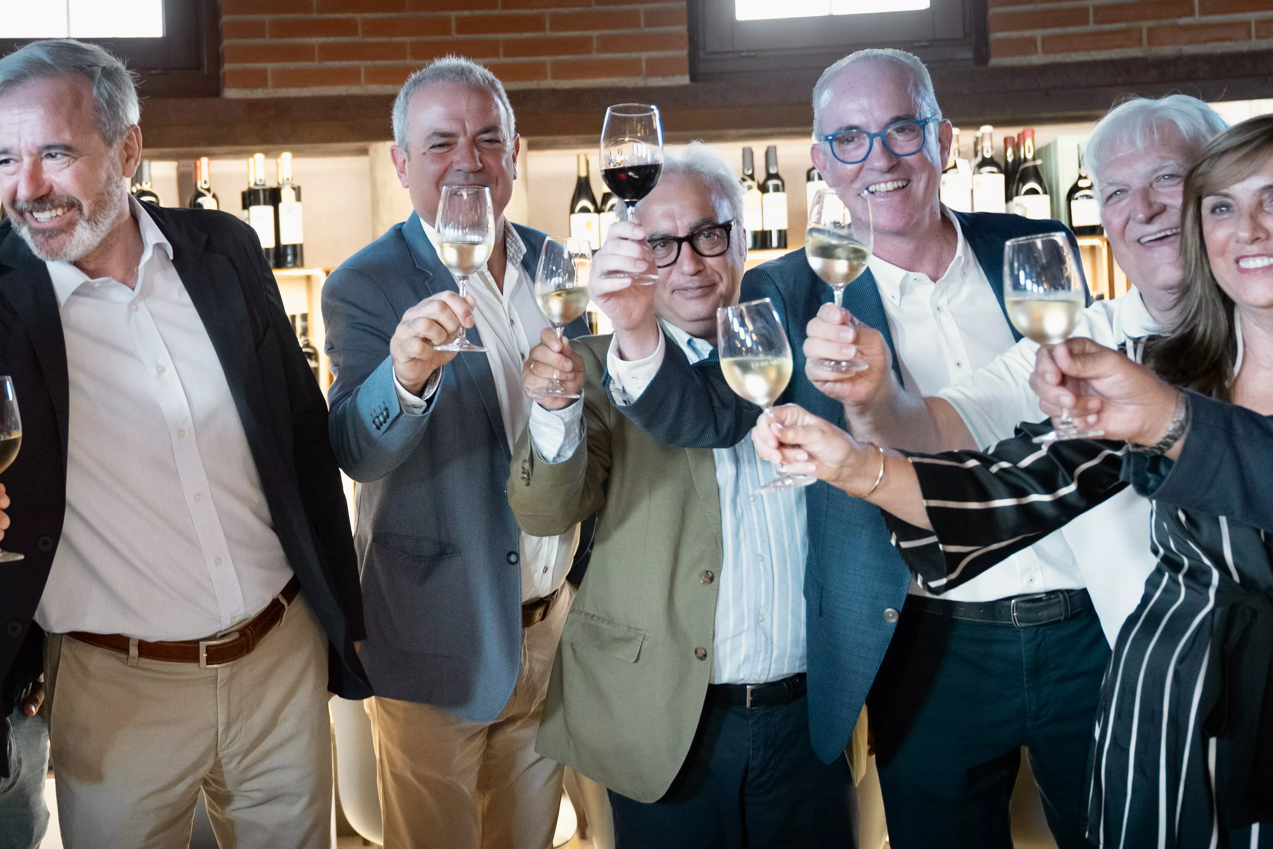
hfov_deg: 33.7
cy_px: 317
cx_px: 289
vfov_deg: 23.3
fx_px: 2051
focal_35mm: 58
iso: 1000
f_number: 3.2
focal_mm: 34
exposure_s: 1/125
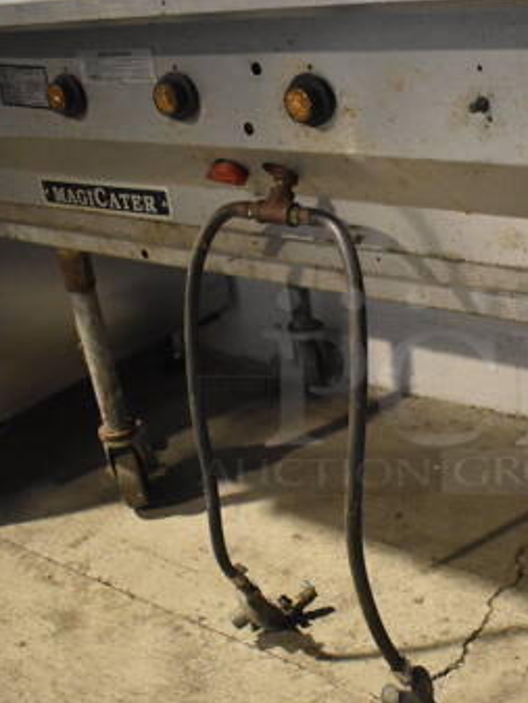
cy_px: 384
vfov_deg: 40.4
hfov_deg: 30.2
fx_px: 955
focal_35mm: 47
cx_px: 417
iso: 4000
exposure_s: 1/125
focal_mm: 18
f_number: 3.5
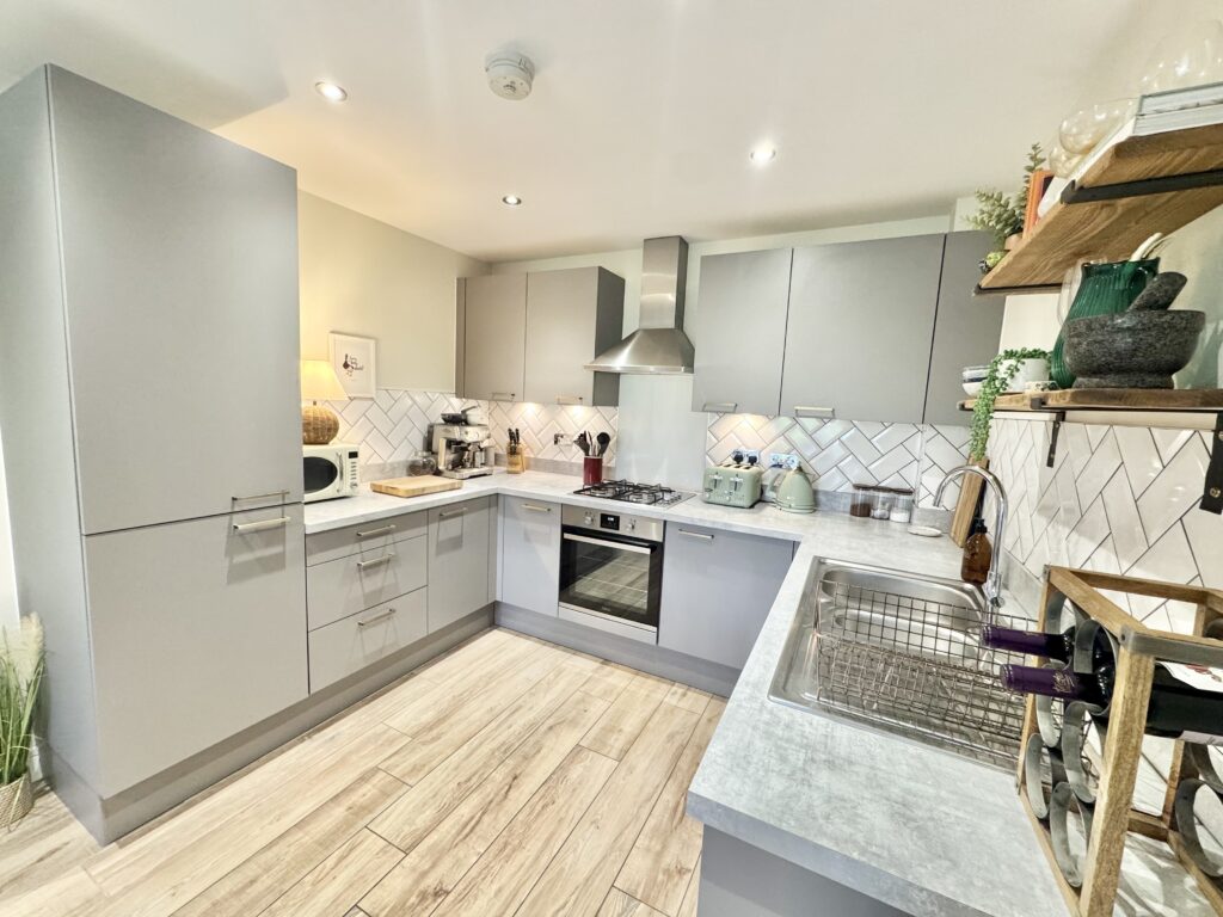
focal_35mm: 14
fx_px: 495
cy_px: 458
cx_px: 612
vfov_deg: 85.7
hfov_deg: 102.1
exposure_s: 1/50
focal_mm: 2.22
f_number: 2.2
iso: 250
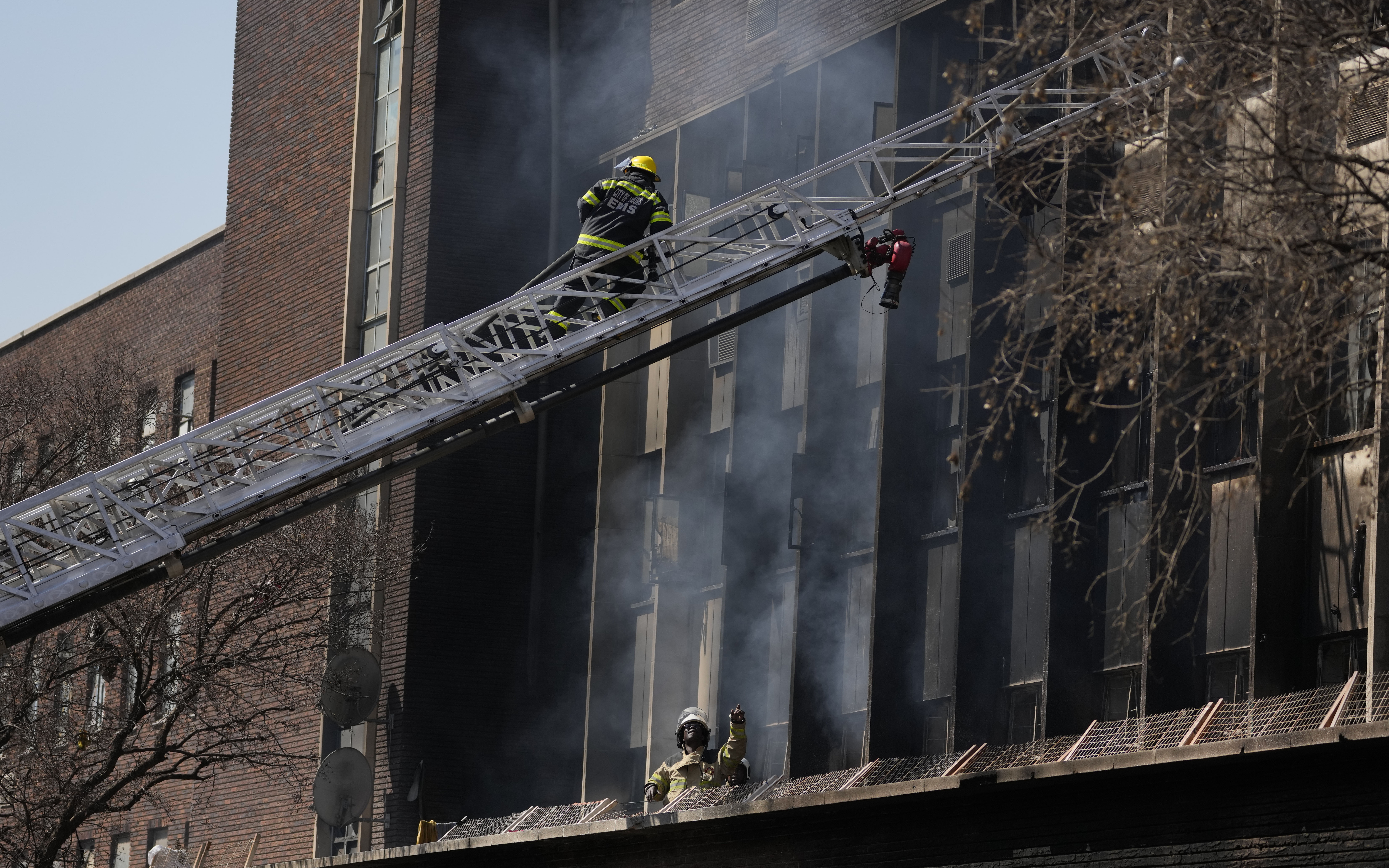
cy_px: 499
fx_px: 5375
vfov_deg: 9.2
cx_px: 693
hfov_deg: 14.7
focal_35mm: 142
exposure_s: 1/4000
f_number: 5
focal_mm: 126
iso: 500
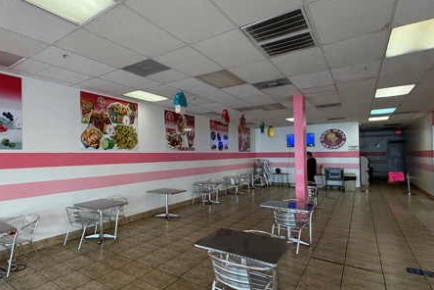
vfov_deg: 59.5
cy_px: 150
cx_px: 129
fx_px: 253
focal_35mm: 21
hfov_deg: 77.3
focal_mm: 2.22
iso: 160
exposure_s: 1/120
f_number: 2.2
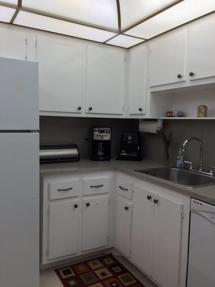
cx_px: 108
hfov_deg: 48.2
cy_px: 144
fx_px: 240
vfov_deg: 61.7
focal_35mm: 29
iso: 25
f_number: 2.2
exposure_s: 1/40
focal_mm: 4.15
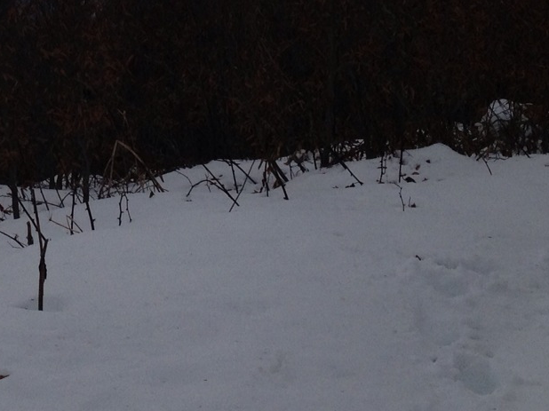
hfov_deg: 16.6
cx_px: -11
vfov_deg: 12.5
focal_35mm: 116
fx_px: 1839
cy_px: -72
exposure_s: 1/3247
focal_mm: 4.28
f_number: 2.4
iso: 64
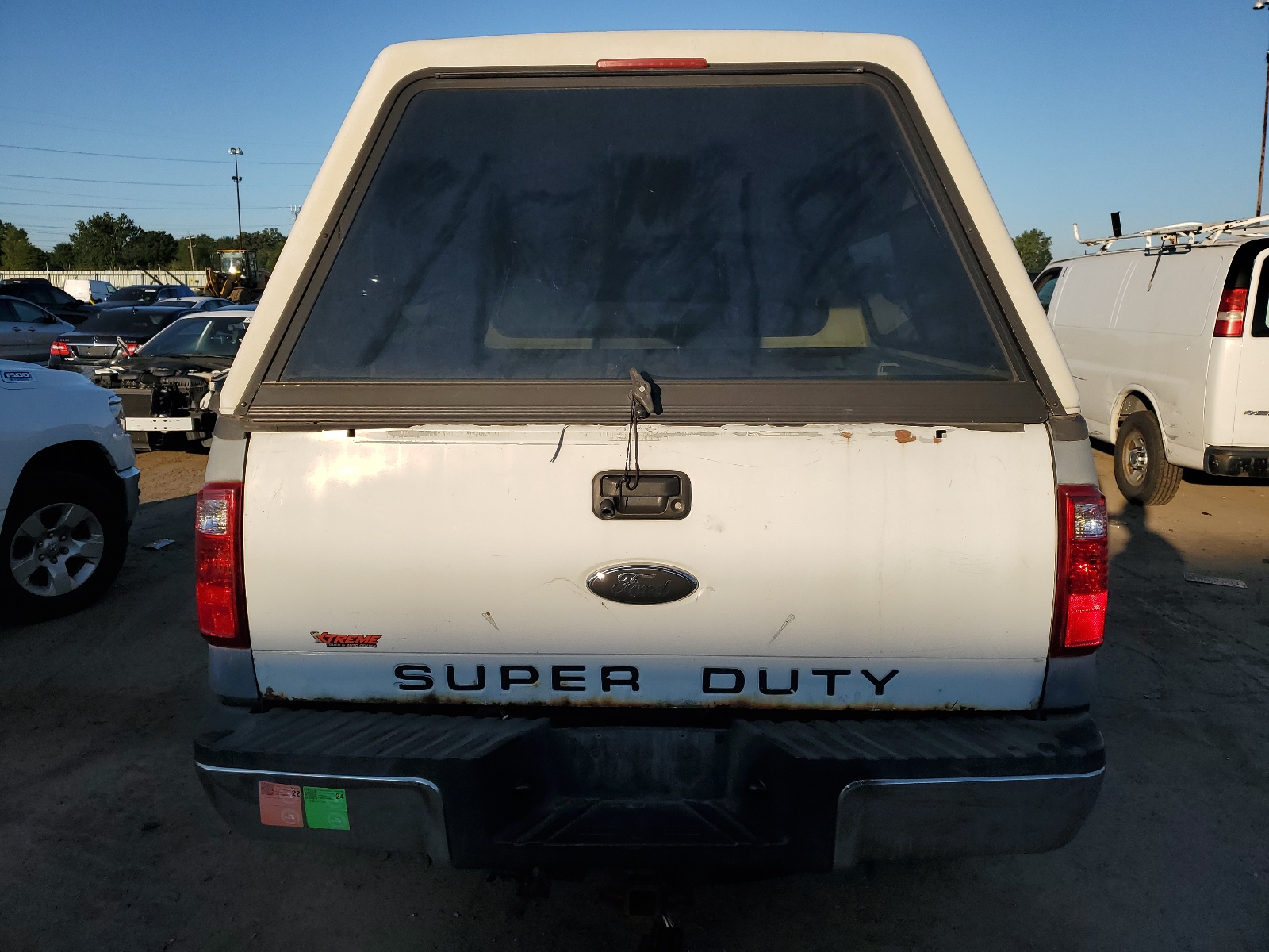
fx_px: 953
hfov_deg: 67.3
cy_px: 476
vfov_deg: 53.1
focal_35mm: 26
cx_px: 634
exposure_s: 1/5000
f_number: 1.5
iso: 50
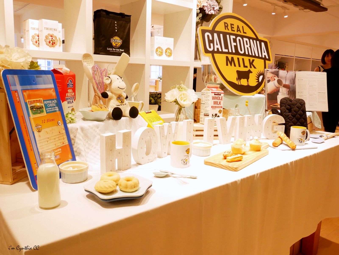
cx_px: 170
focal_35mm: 30
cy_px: 128
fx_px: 294
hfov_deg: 59.9
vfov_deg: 46.8
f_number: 5.6
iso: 1600
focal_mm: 15
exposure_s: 1/125
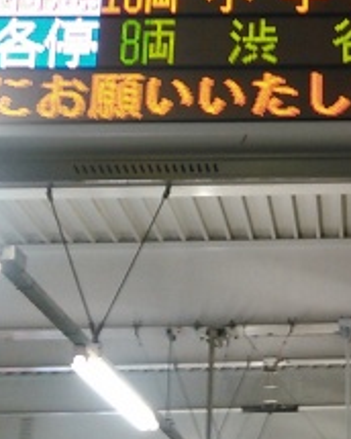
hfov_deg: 16.9
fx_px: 1130
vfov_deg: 21.5
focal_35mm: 87
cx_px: 422
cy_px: 53
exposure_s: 1/16.7
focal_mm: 4
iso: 200
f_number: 2.4
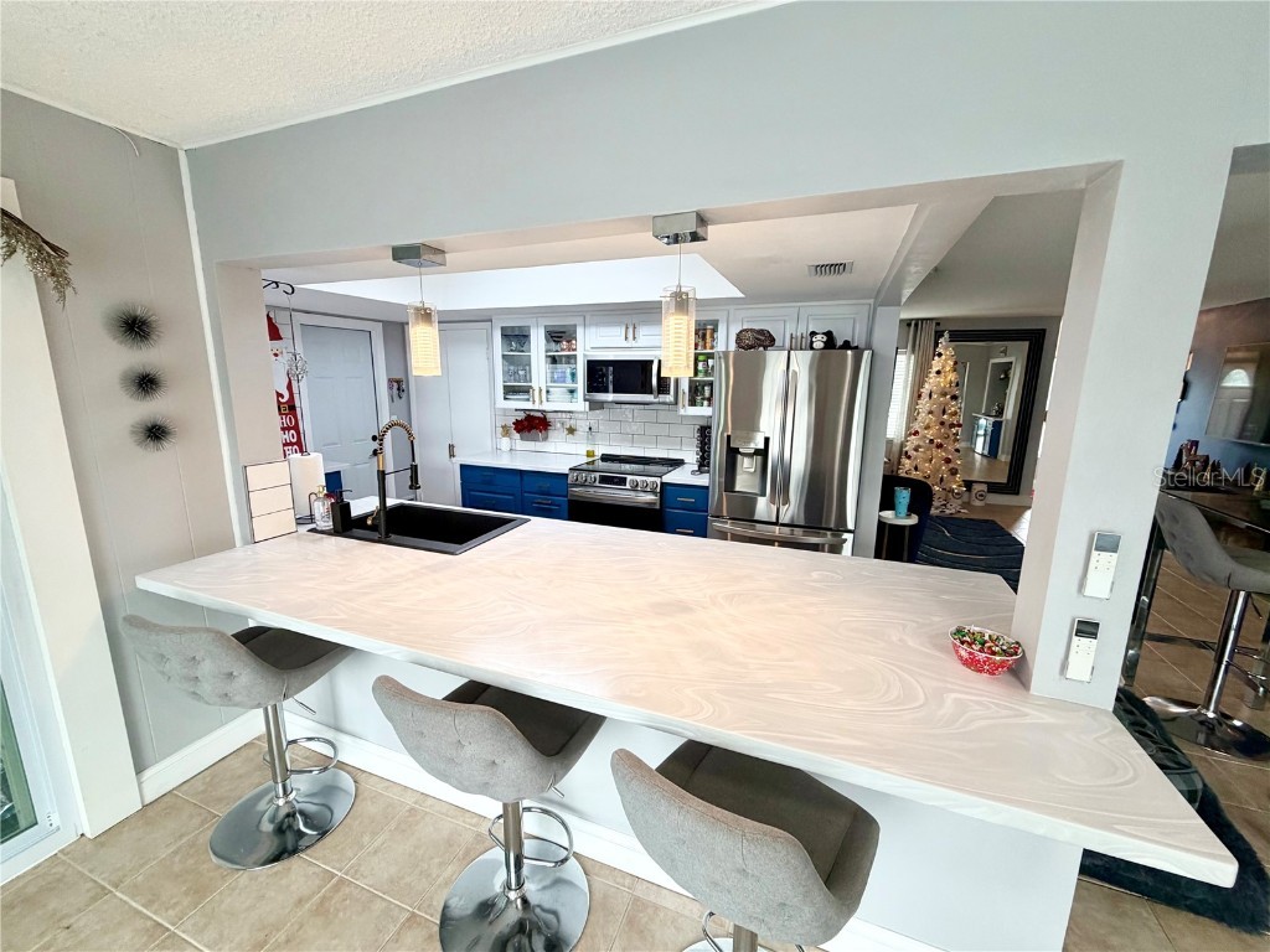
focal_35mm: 14
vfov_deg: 85.7
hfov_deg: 102.1
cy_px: 476
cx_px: 635
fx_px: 514
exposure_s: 1/120
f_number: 2.2
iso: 160
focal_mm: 2.22
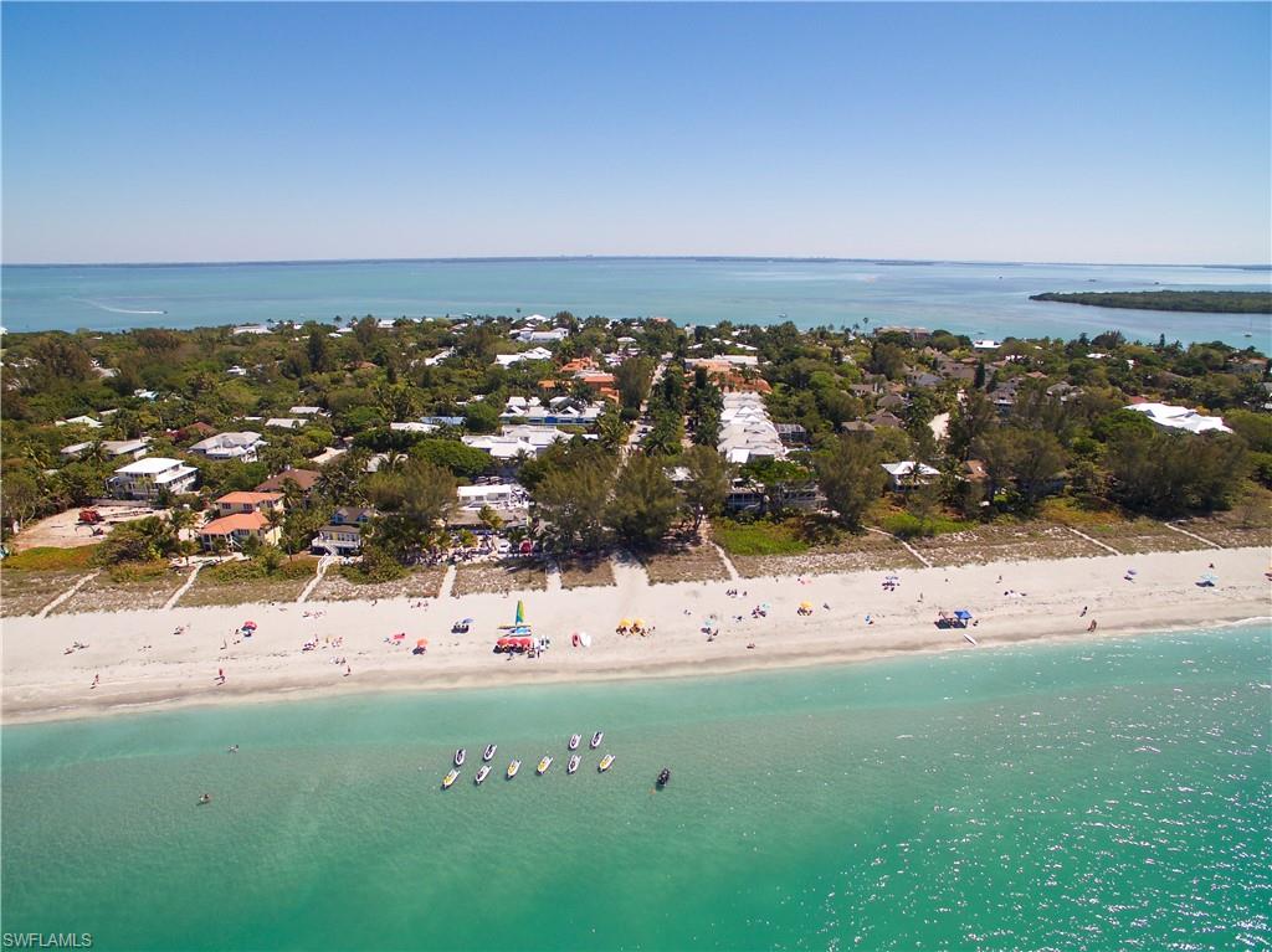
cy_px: 476
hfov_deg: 81.8
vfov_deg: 65.9
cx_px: 636
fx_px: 735
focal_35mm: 20
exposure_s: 1/200
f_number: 2.8
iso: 100
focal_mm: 3.61
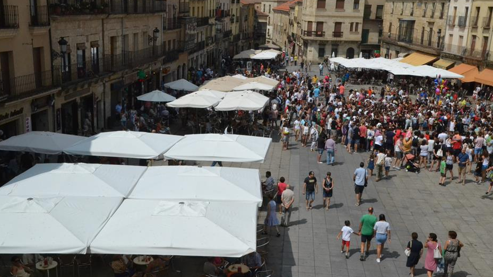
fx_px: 588
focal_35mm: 45
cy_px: 154
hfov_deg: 45.5
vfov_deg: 26.5
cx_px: 244
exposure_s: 1/1600
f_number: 20
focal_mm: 28
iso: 3200
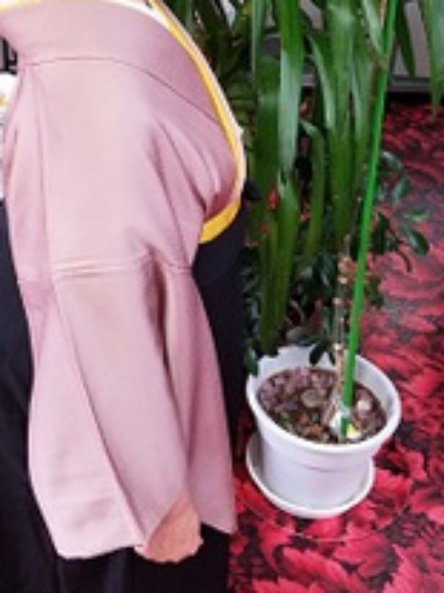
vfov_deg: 39.9
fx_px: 805
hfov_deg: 30.7
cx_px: 168
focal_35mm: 47
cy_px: 188
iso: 200
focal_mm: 4.25
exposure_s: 1/50
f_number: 1.7
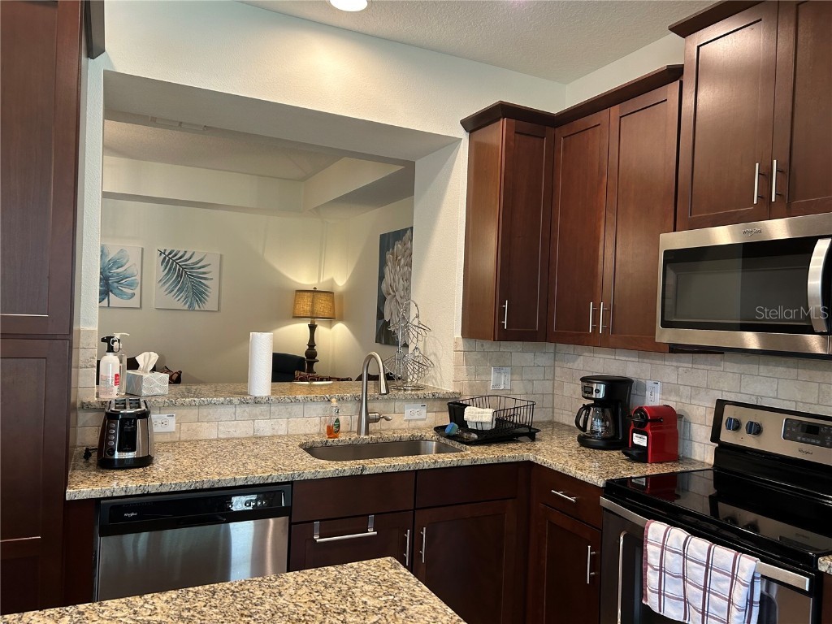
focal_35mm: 26
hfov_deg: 67.3
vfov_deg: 53.1
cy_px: 312
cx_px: 416
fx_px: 625
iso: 100
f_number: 1.5
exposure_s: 1/60
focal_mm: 5.7
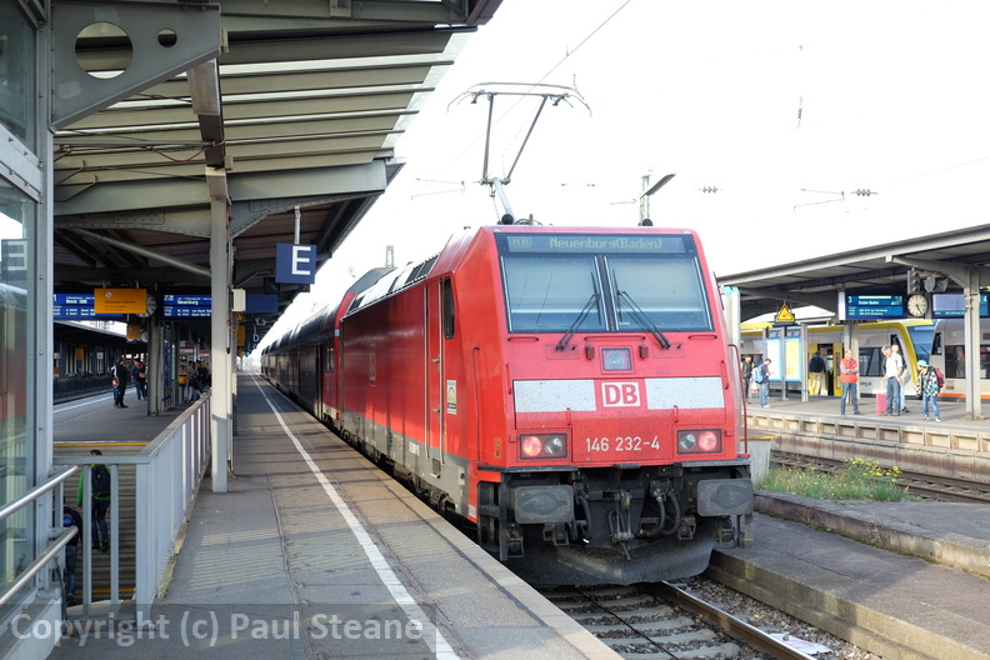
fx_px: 1182
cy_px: 330
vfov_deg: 31.2
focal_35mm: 43
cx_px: 495
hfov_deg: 45.4
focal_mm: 28.9
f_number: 3.2
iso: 200
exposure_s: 1/125
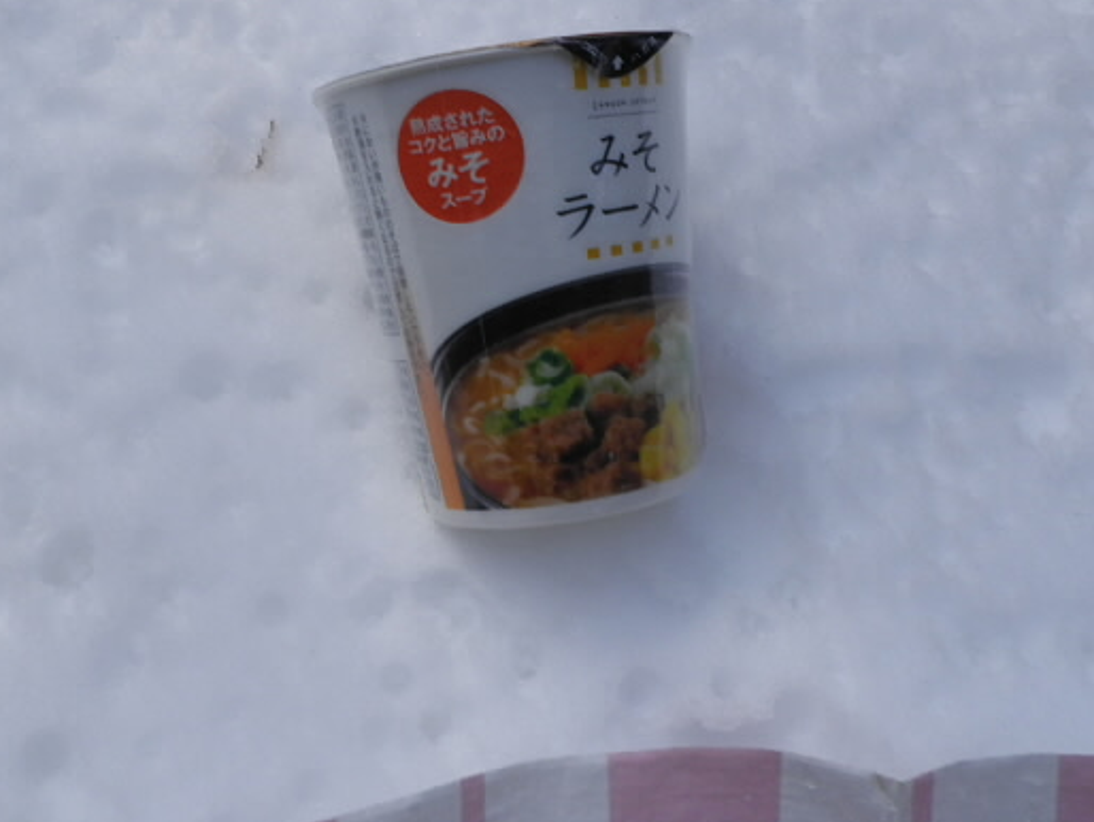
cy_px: 198
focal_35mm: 42
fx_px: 1328
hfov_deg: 44.7
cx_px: 485
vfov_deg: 33.6
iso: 64
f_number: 8
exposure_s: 1/60
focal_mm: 4.9
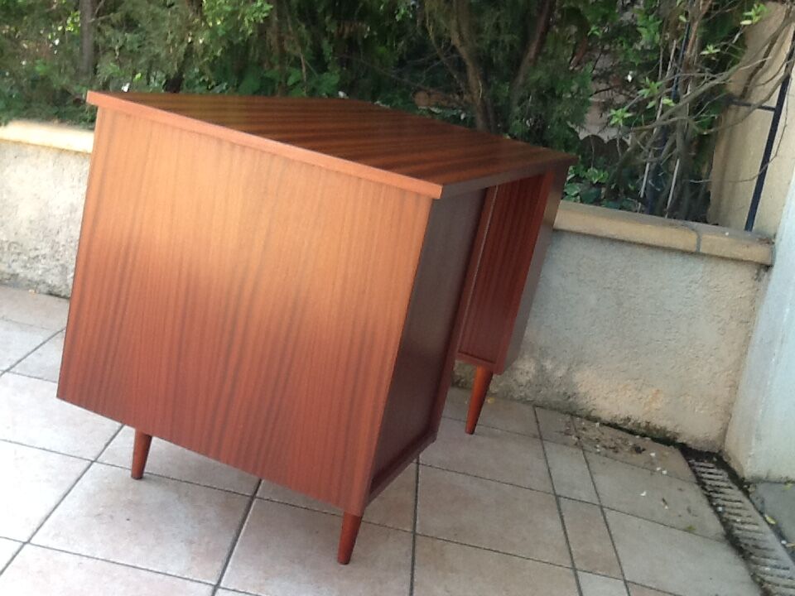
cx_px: 398
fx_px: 1011
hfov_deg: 42.9
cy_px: 298
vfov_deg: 32.9
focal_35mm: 44
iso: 40
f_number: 2.4
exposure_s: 1/60
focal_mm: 2.03
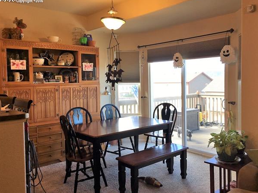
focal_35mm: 31
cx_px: 127
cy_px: 92
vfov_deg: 45.4
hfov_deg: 58.4
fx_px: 231
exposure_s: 1/40
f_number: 2.2
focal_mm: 4.15
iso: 25
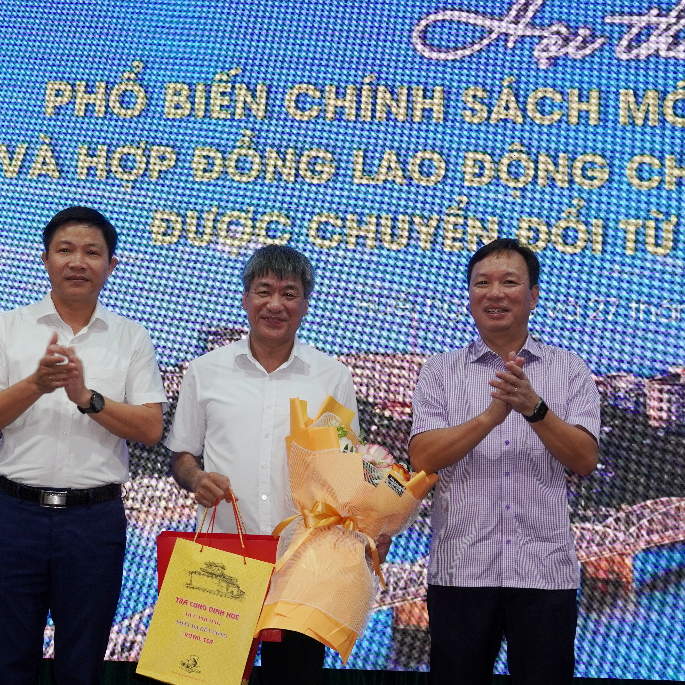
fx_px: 1639
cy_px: 359
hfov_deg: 23.4
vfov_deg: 23.6
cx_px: 192
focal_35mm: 73
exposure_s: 1/80
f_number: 5.6
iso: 400
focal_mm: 25.4
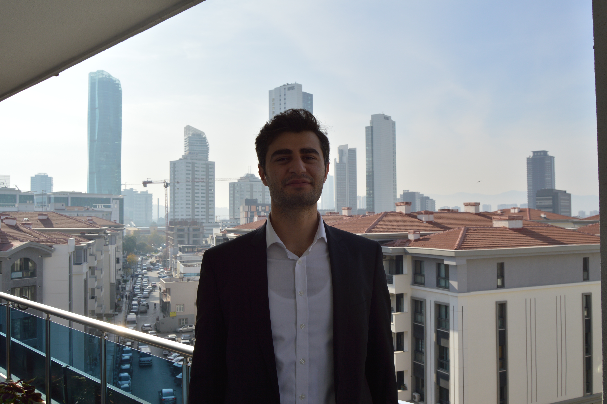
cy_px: 202
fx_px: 556
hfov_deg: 57.3
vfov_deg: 39.9
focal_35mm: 33
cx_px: 304
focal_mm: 22
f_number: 9
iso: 100
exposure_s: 1/320
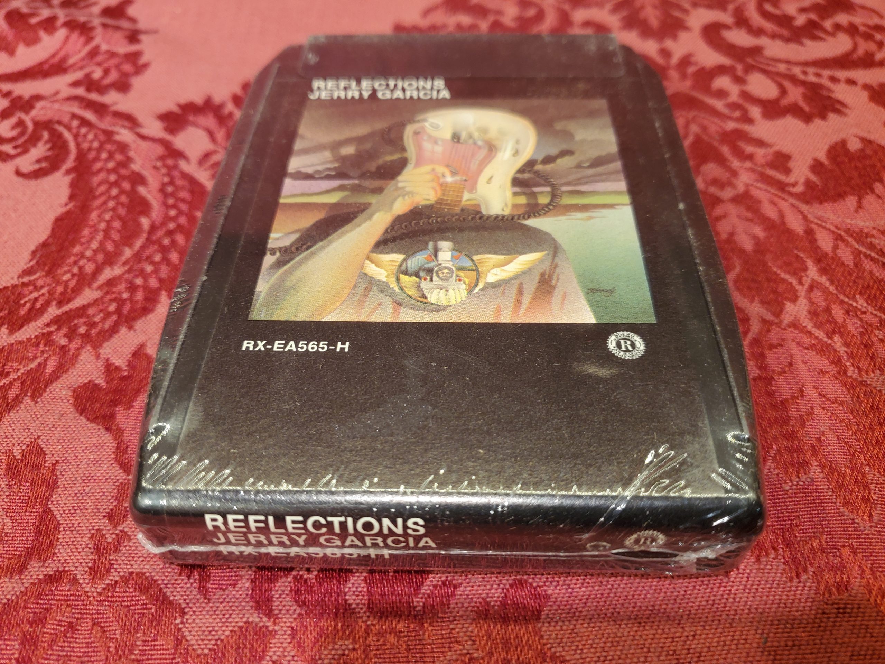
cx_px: 442
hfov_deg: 67.3
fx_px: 665
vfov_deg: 53.1
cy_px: 332
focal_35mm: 26
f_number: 1.5
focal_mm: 4.3
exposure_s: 1/120
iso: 160
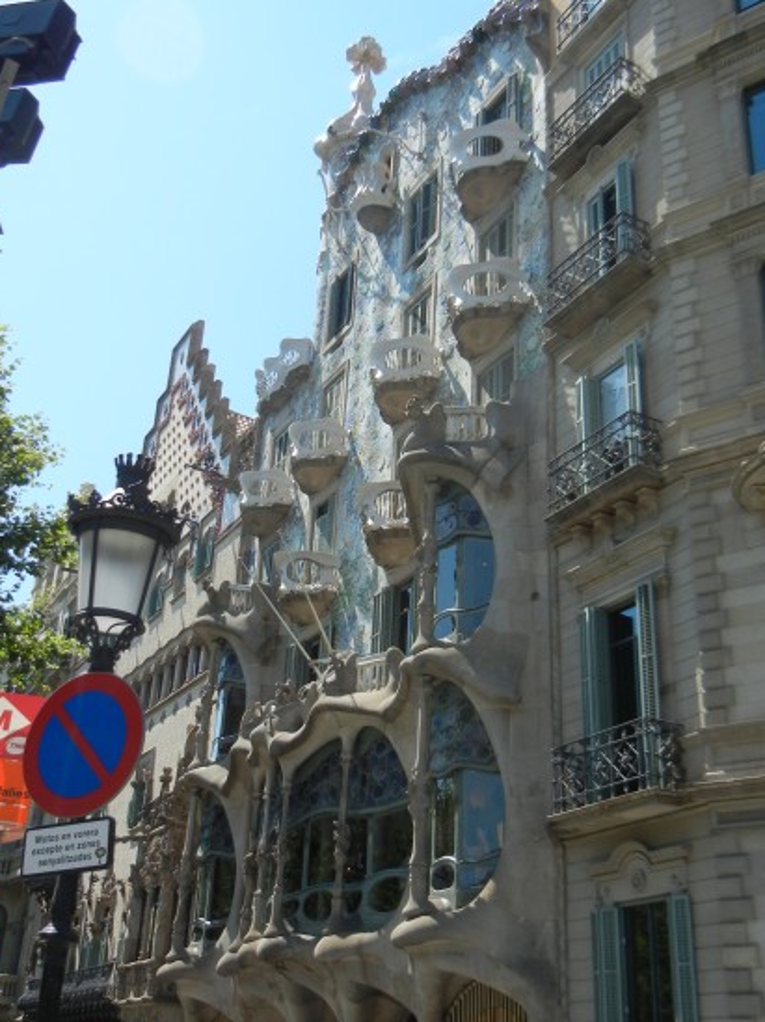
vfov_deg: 44.8
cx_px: 393
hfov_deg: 34.3
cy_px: 488
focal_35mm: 42
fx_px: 1239
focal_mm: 5.4
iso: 160
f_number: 7
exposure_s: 1/280
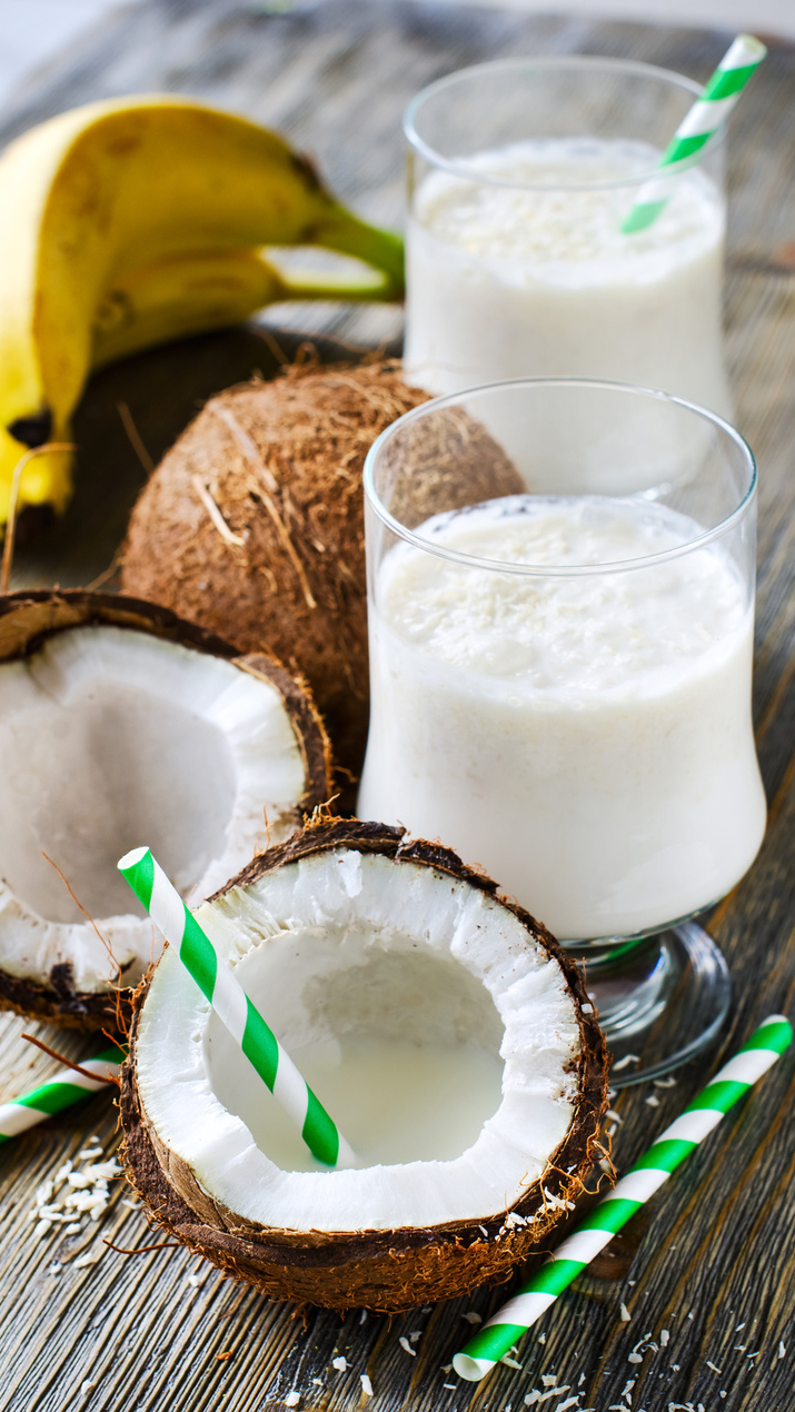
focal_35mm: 79
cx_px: 335
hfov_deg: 15.3
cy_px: 705
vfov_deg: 26.8
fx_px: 2959
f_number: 7.1
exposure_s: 1/20
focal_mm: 50
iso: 100
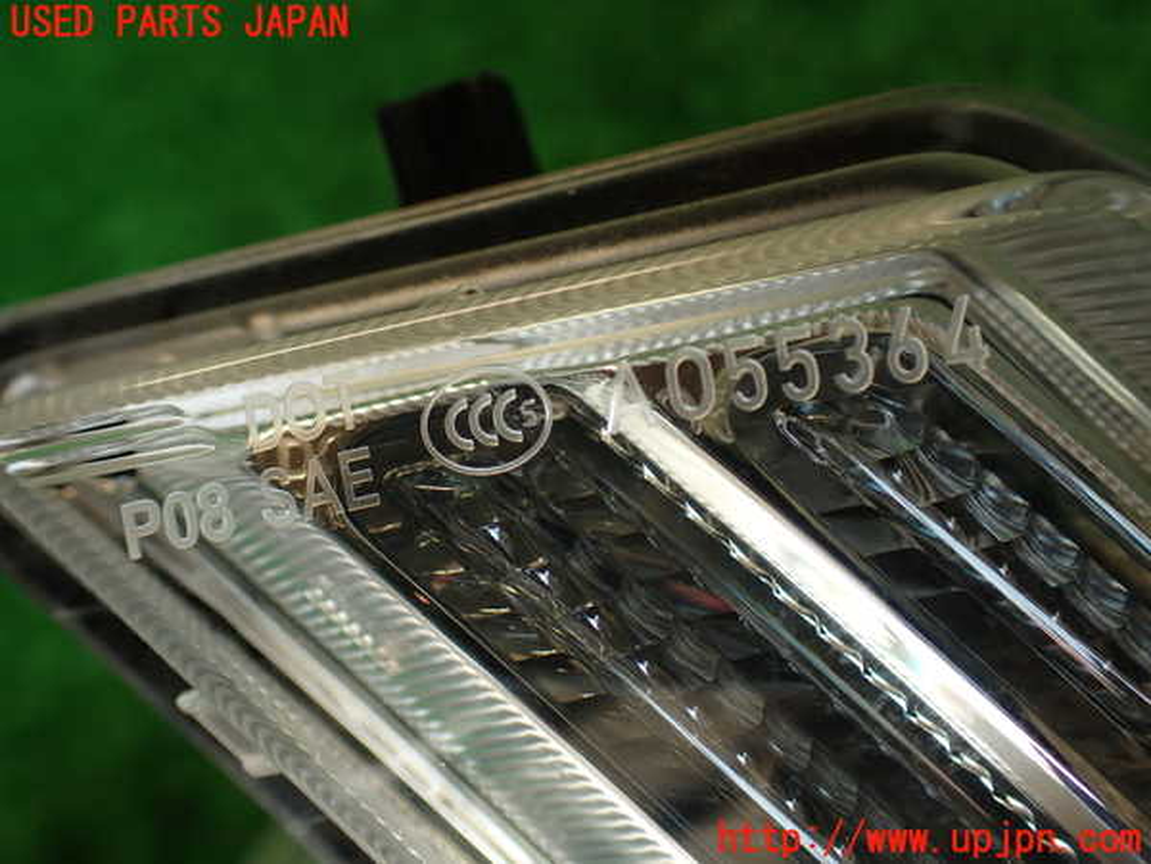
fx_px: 1064
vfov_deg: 44.2
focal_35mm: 32
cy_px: 432
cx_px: 576
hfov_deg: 56.8
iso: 125
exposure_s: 1/60
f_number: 2.4
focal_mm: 5.79
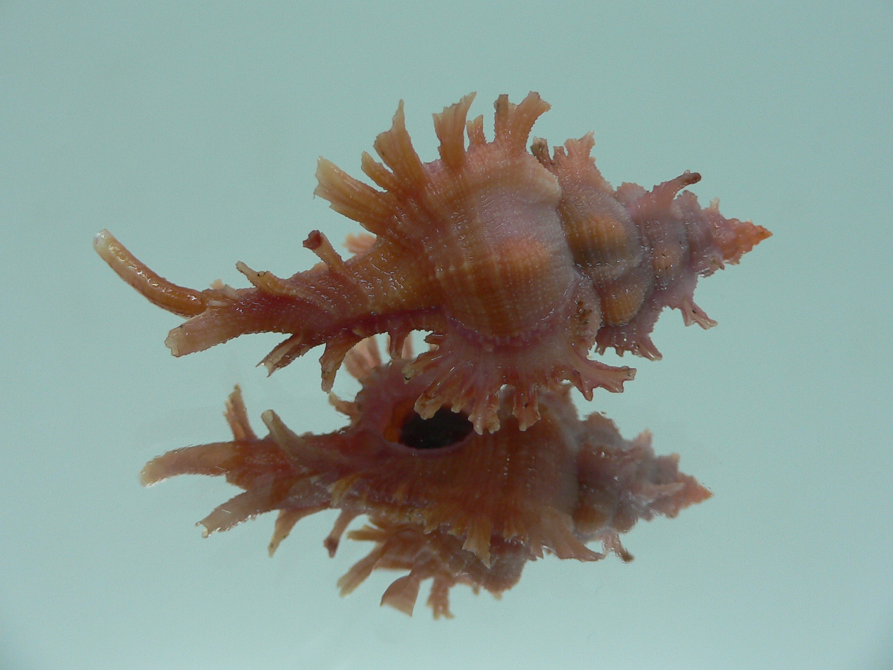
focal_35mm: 38
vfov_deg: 37.7
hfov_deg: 49.0
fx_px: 980
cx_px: 437
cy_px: 308
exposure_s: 1/60
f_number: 2.8
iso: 80
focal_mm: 4.6
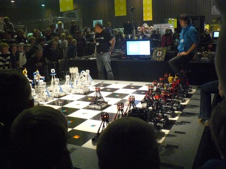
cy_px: 84
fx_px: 235
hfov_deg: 51.4
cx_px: 113
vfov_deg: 39.7
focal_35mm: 36
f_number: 2.8
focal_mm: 6
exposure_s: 1/50
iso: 800
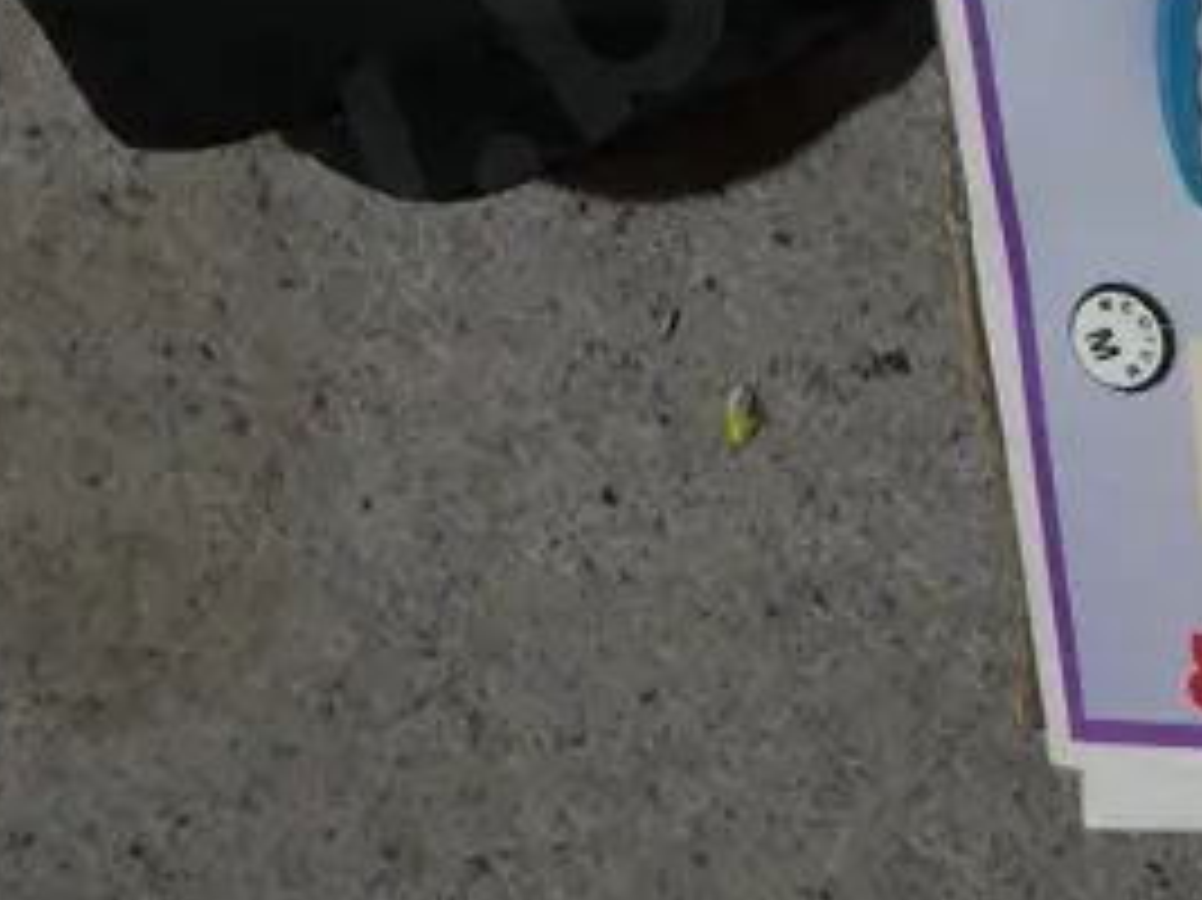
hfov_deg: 12.0
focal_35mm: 161
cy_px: -680
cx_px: 1517
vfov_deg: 8.9
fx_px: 5588
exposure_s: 1/60
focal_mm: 21
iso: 400
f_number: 5.6
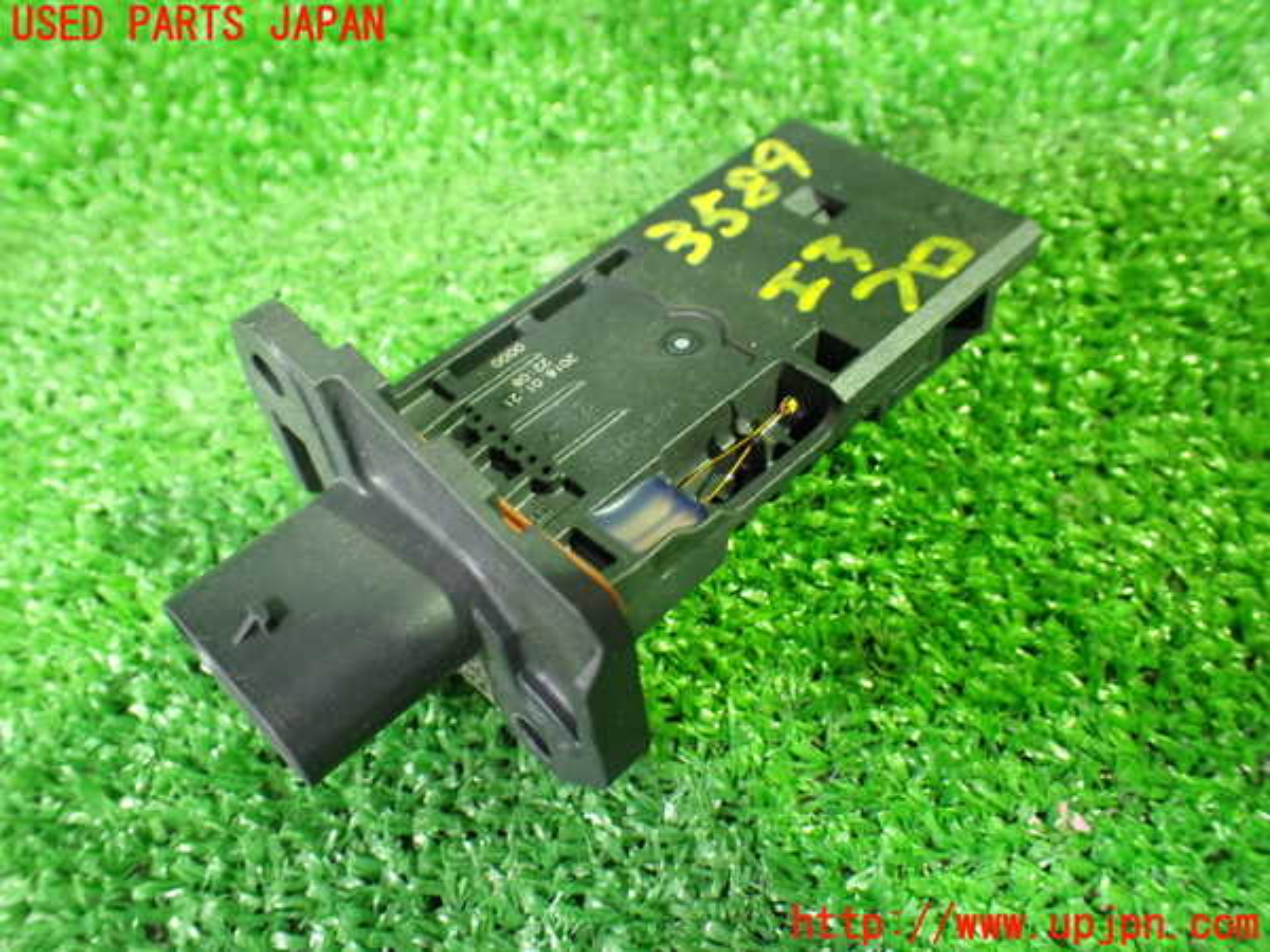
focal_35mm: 30
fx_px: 1101
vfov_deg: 46.8
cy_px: 476
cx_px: 635
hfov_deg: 60.0
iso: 1000
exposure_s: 1/30
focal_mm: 5.4
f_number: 2.3
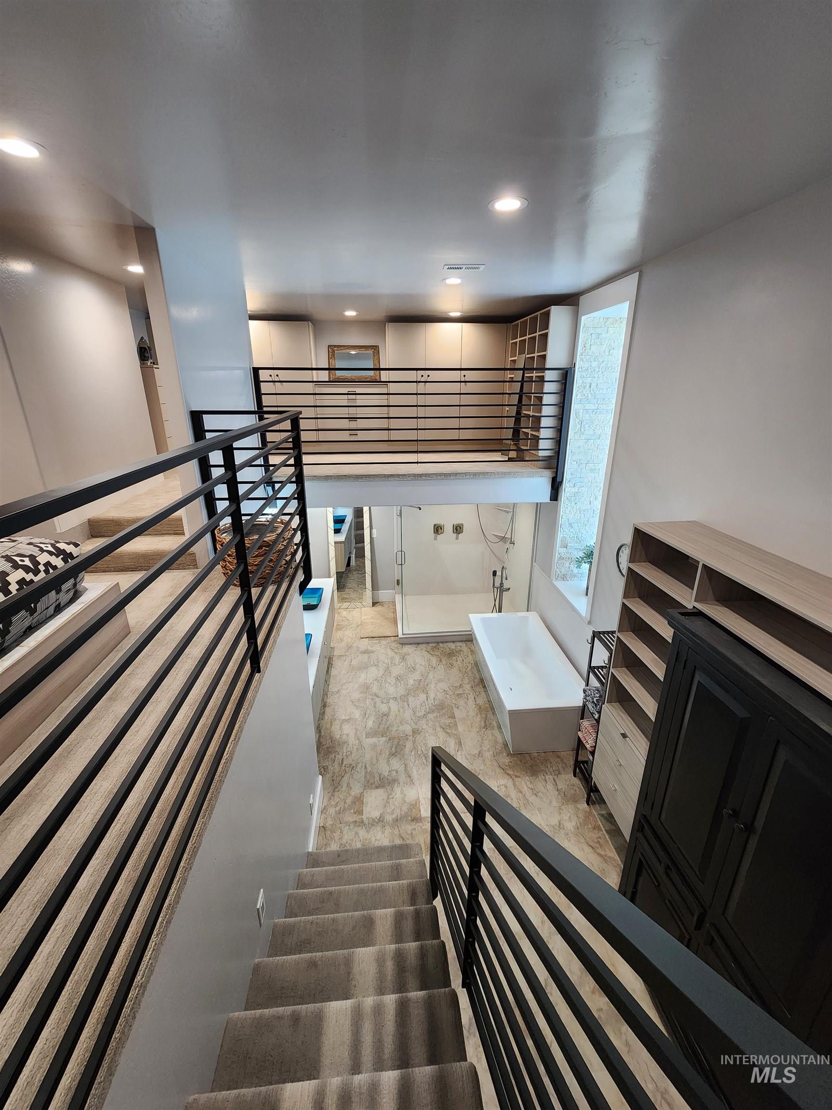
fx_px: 417
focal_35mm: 13
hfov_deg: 89.9
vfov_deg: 106.2
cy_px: 555
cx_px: 416
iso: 250
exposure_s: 1/60
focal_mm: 2.2
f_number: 2.2
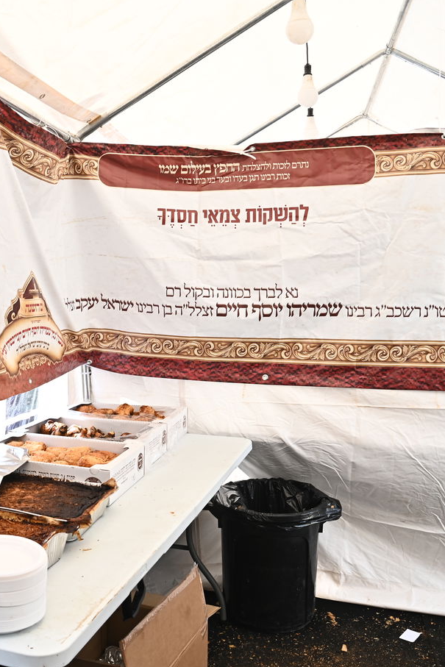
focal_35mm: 37
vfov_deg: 51.9
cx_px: 105
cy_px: 340
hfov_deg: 35.1
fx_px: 686
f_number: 9
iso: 250
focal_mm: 24
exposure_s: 1/100
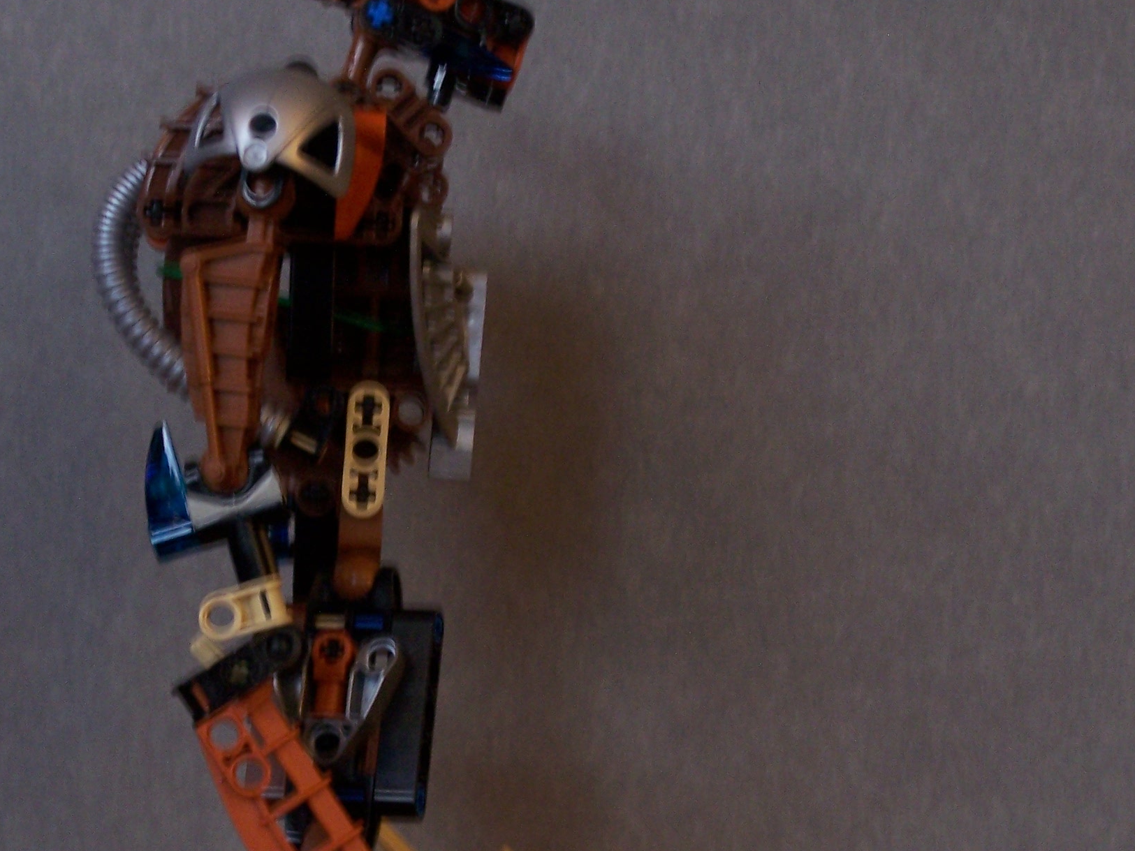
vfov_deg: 11.4
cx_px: 327
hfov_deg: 15.1
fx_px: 4263
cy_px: 575
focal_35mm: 130
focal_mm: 13.7
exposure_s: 1/4
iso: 140
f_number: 3.2
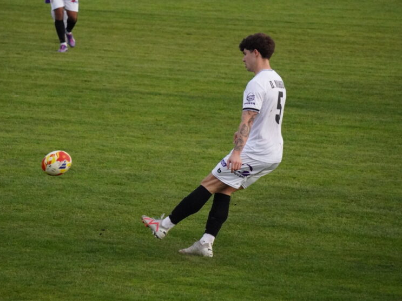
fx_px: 3135
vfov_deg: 5.5
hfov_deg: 7.3
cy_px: 119
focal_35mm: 270
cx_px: 186
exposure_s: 1/2500
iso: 6400
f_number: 5.6
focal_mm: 136
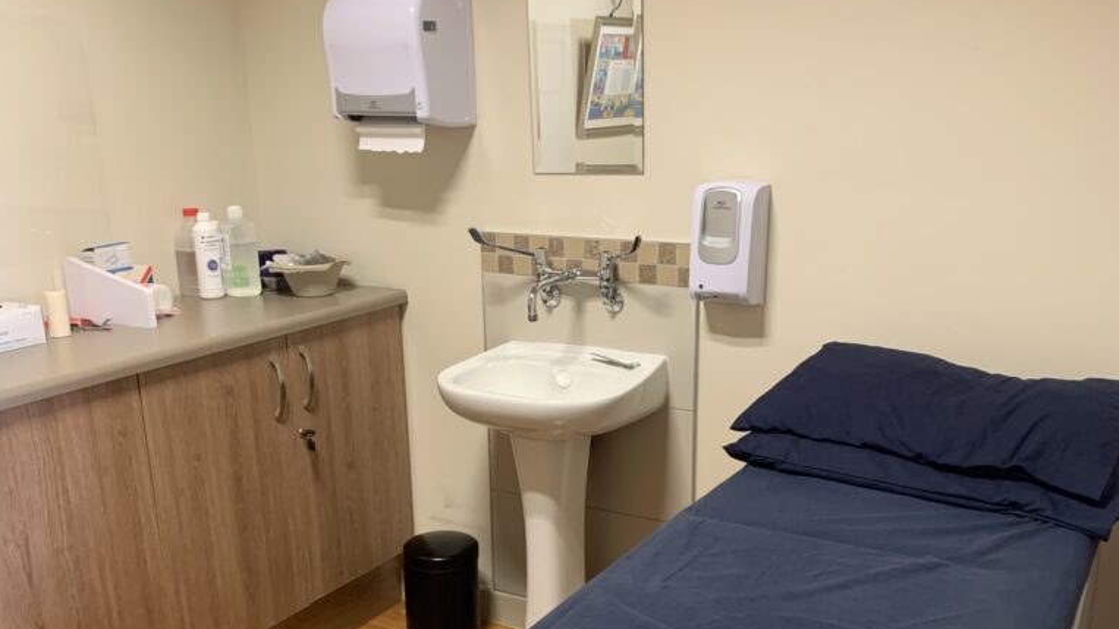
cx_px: 559
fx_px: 1127
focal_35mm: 38
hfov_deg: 52.8
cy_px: 452
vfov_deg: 30.8
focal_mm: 4.25
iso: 250
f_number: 1.8
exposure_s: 1/50
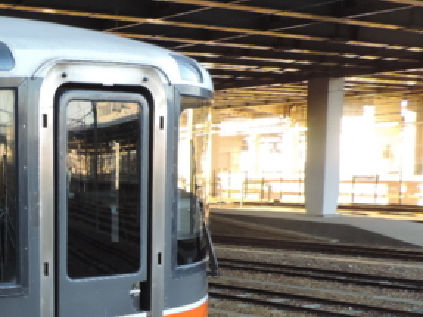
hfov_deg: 26.8
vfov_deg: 21.4
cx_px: -34
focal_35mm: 67
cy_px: 286
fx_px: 818
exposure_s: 1/40
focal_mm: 4.3
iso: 80
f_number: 3
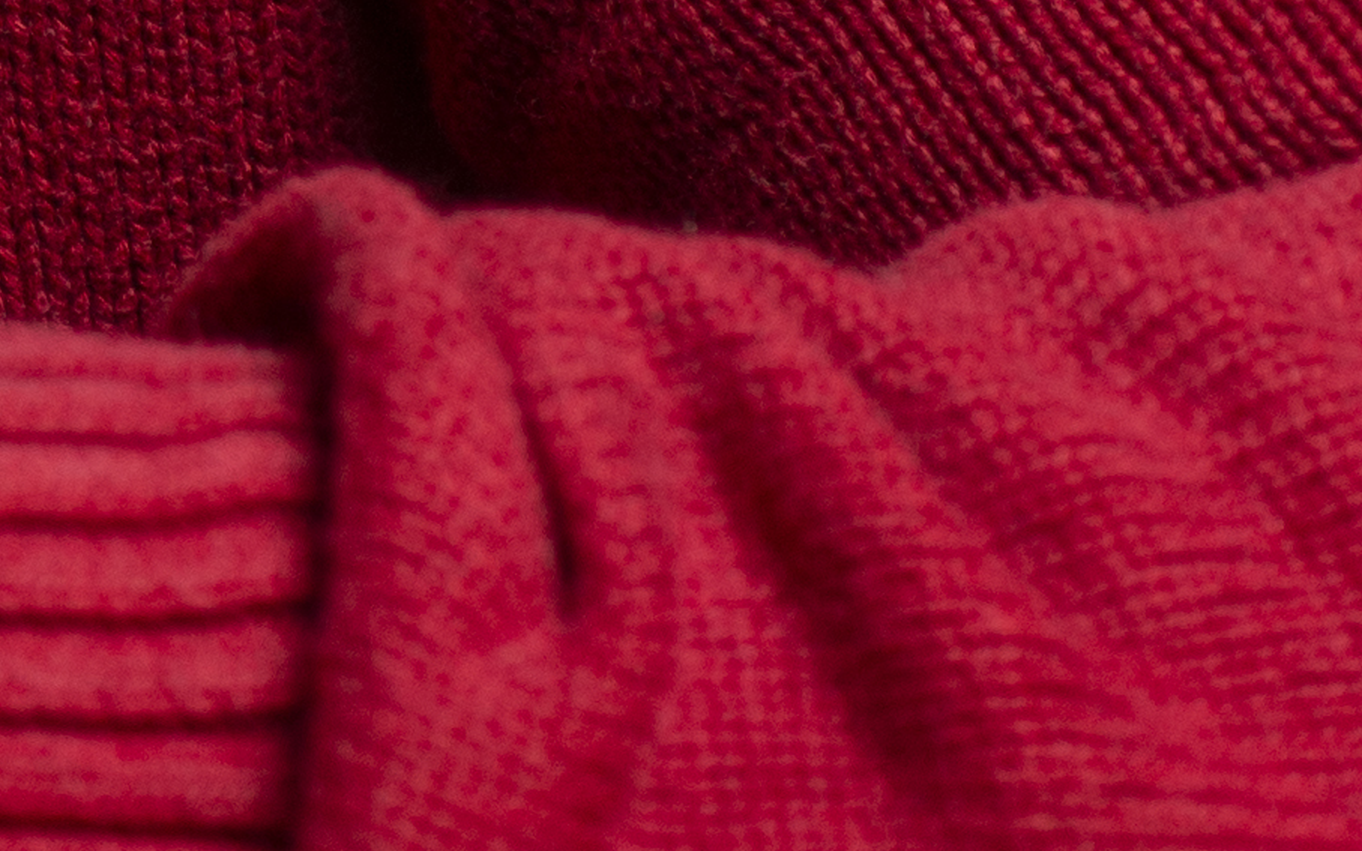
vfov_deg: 2.3
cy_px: -2071
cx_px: -2307
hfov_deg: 3.6
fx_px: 21345
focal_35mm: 575
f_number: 4
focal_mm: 85
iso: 200
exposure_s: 1/125
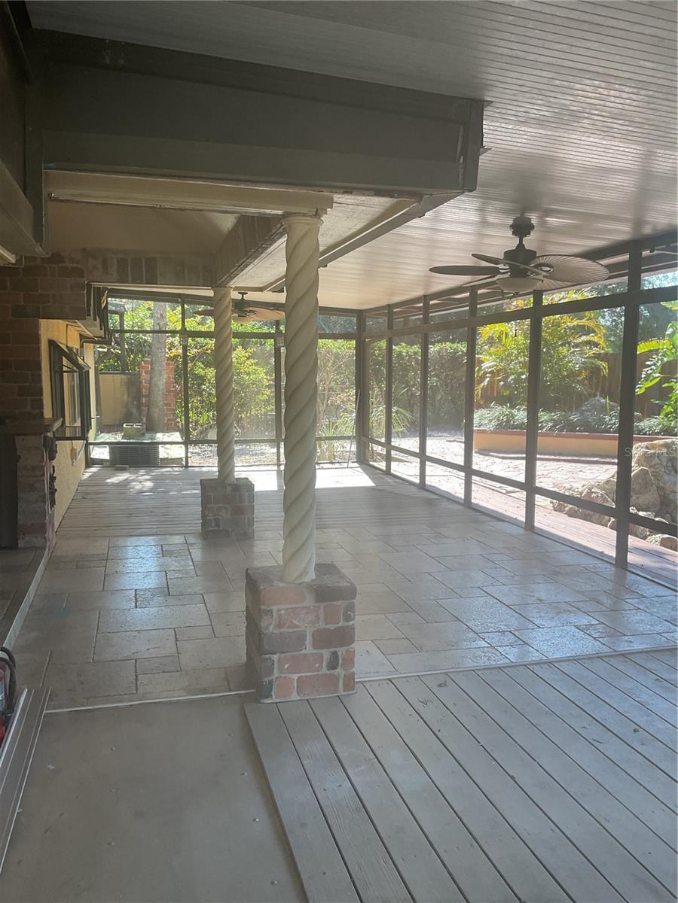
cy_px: 452
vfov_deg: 61.7
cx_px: 339
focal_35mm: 29
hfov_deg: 48.2
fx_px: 757
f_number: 1.8
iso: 25
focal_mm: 3
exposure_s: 1/120
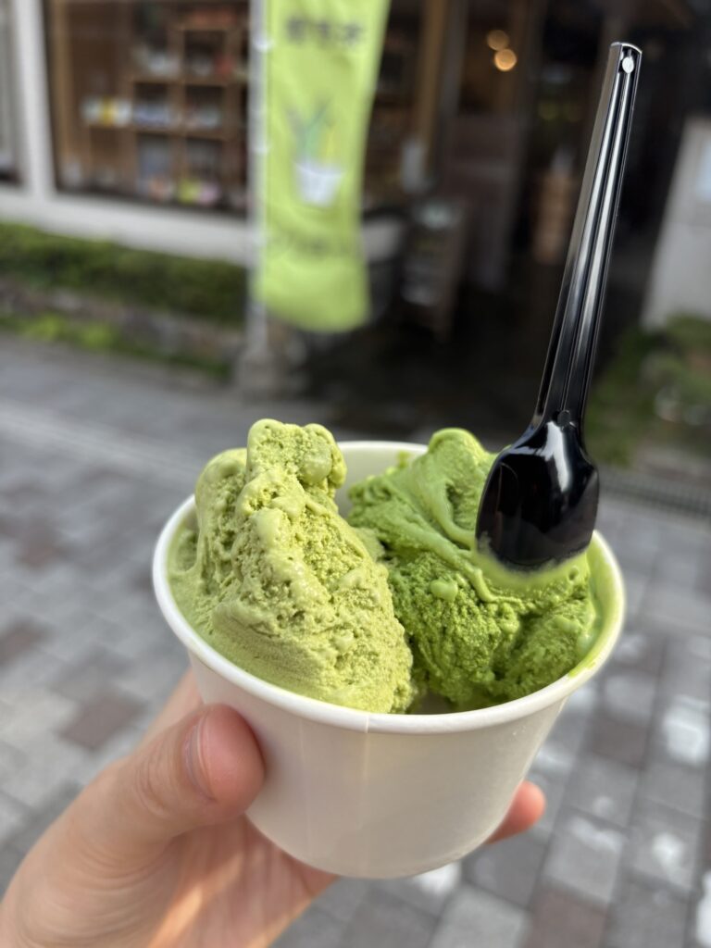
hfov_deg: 53.1
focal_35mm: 26
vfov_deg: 67.3
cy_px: 474
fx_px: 712
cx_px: 356
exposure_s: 1/571
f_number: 1.6
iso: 50
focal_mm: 5.96
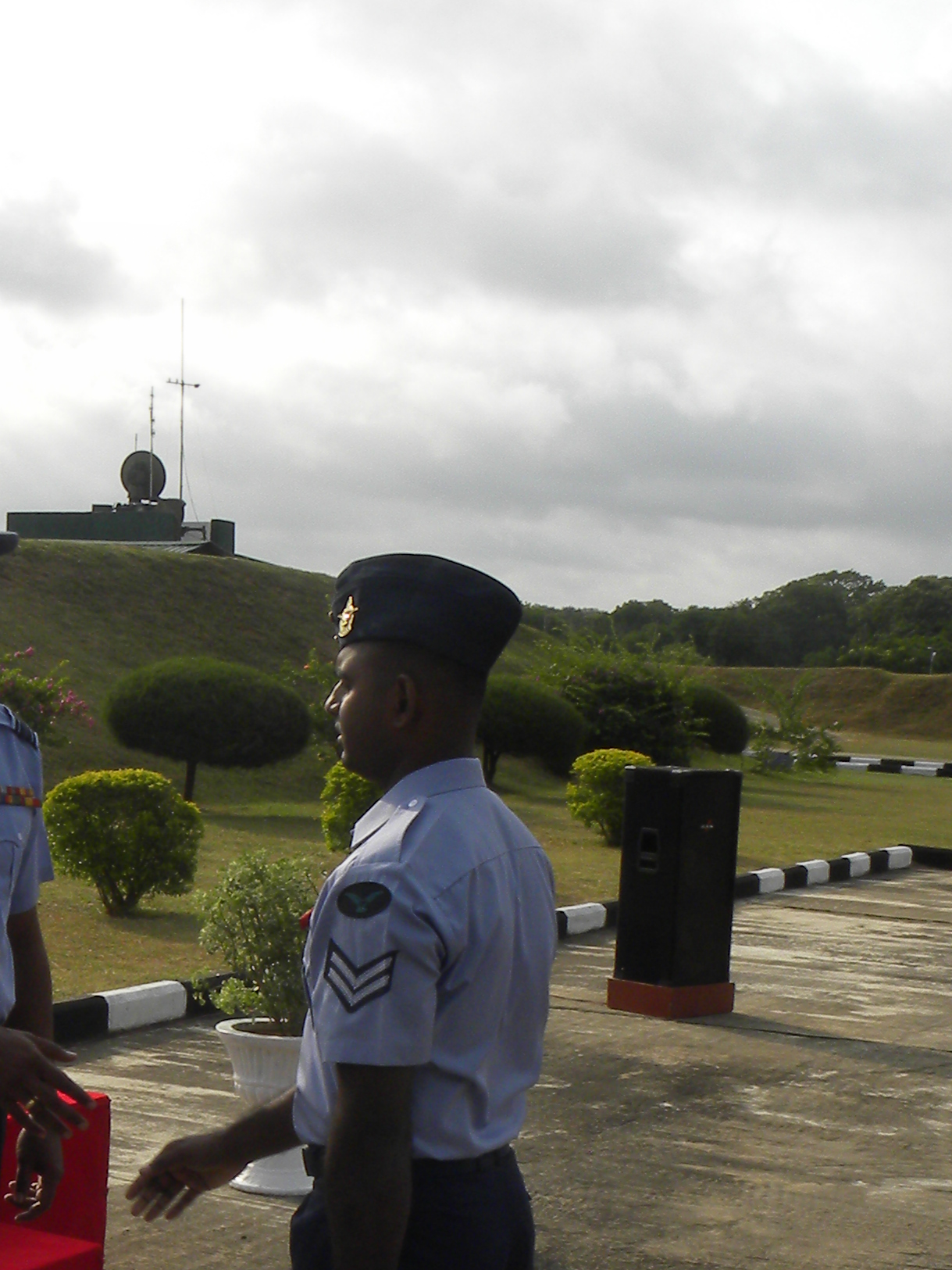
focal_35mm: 64
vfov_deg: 29.8
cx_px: 97
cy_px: 951
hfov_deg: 22.4
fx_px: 2347
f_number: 6.3
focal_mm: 4.6
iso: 64
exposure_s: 1/272
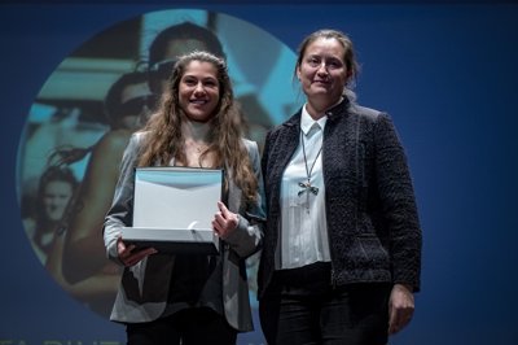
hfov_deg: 13.1
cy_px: 172
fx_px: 2264
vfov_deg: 8.7
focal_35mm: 158
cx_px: 259
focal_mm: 105
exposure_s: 1/125
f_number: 4
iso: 1250
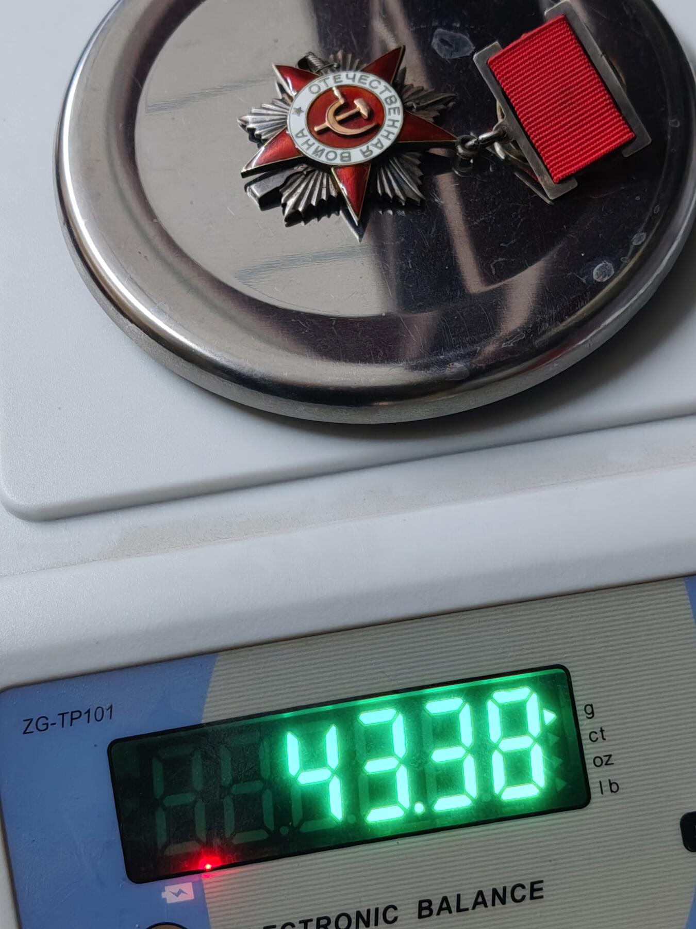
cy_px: 464
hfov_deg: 28.6
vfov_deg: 37.5
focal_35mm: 51
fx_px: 1367
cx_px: 348
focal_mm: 4.84
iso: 551
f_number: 1.88
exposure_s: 1/50
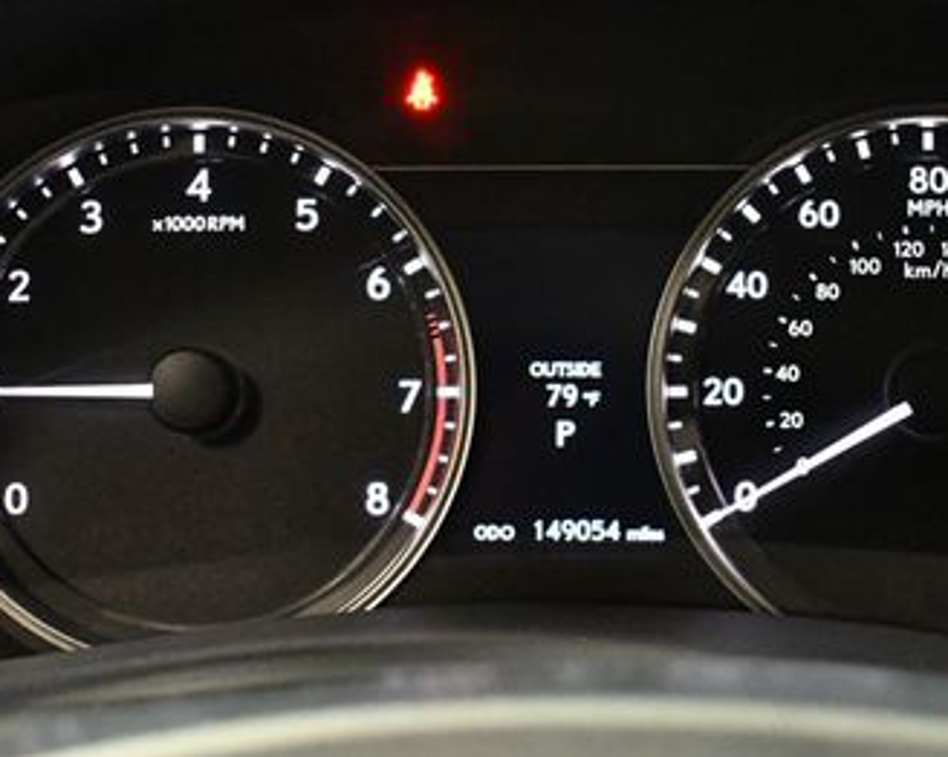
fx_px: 1851
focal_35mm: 66
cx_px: 564
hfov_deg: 28.7
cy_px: 384
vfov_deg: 23.1
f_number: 3.5
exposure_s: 1/60
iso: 6400
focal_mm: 18
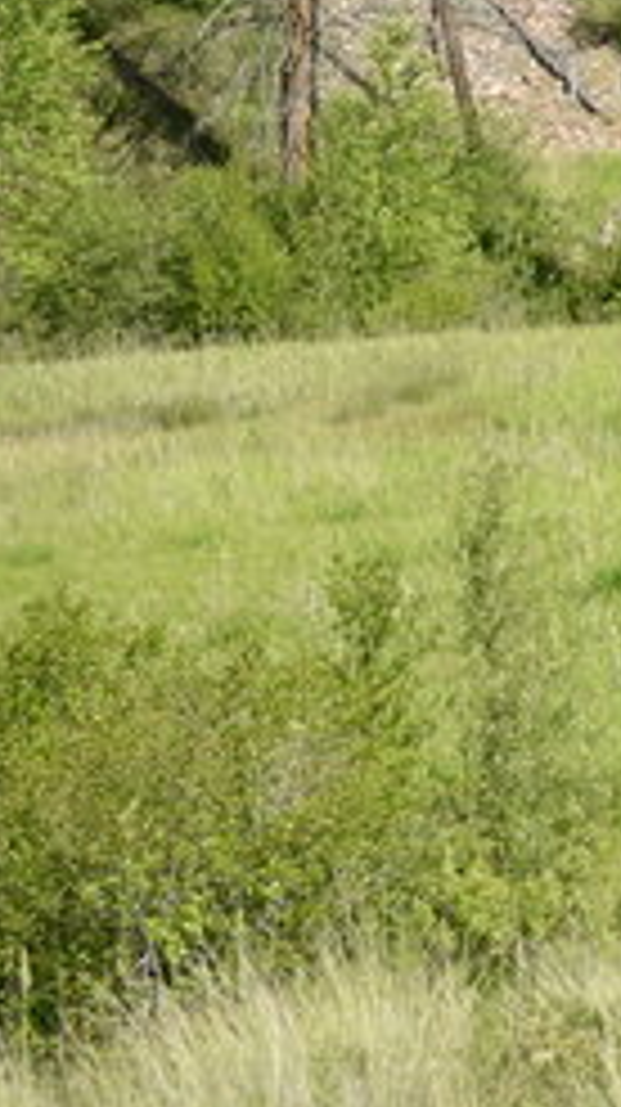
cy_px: -20
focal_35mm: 128
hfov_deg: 8.8
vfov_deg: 16.4
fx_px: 3746
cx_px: 1390
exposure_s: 1/1600
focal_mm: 25
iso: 640
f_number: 4.5
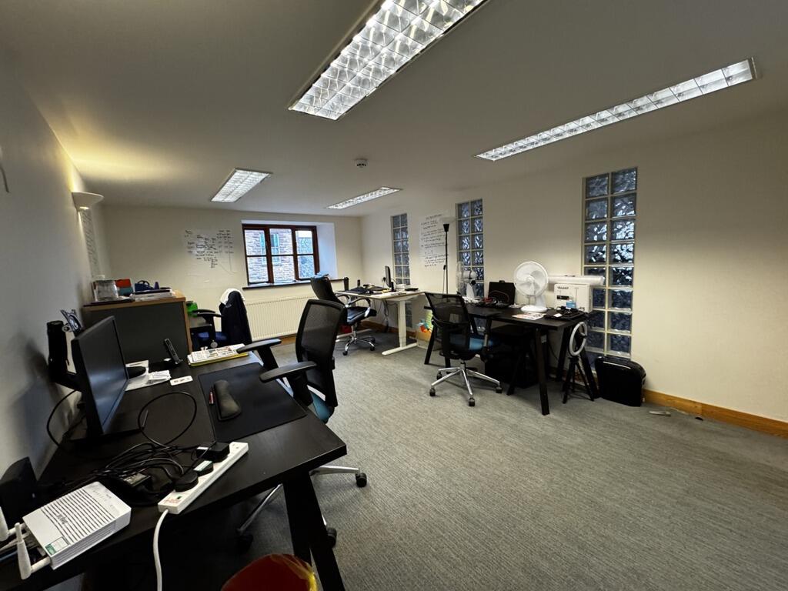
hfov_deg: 102.1
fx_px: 319
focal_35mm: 14
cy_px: 296
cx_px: 394
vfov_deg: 85.7
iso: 320
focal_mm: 2.22
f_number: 2.2
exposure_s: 1/100
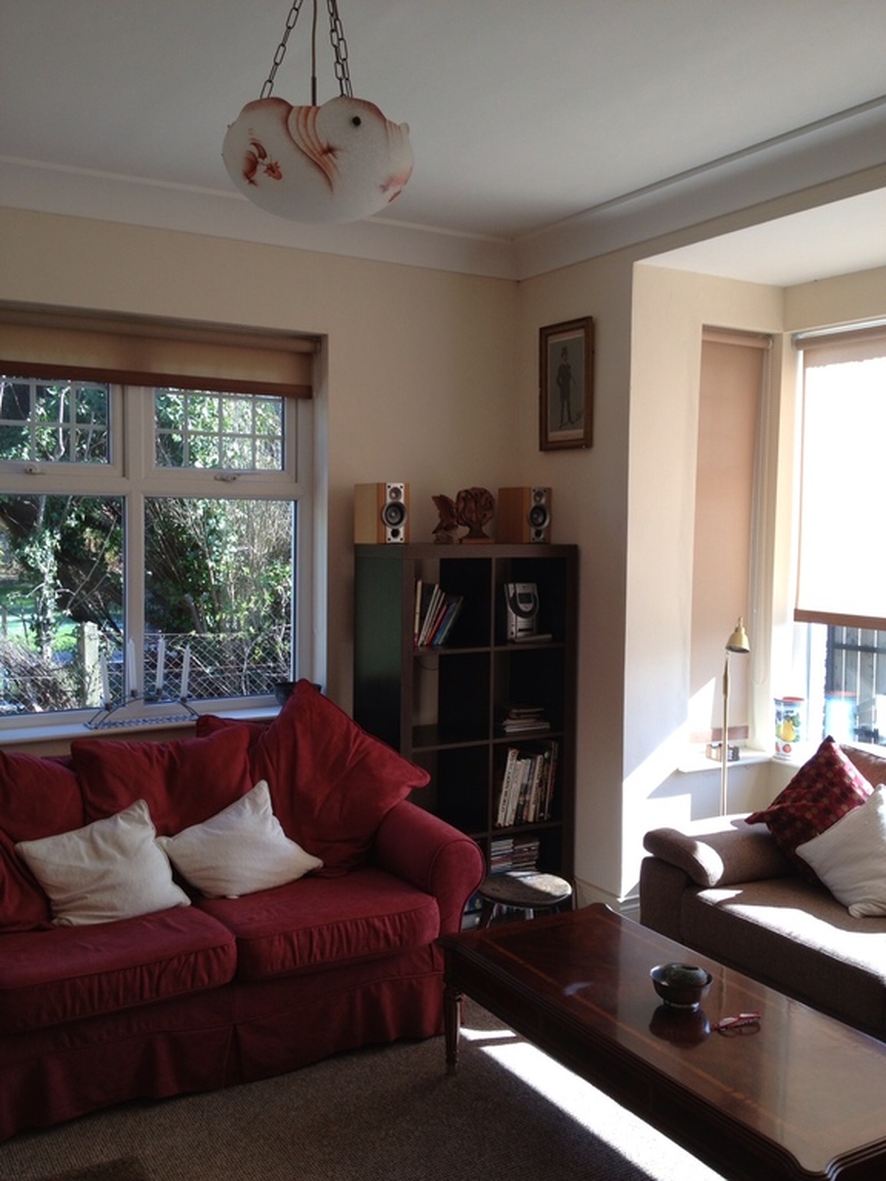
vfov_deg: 52.6
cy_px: 590
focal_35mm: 35
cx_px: 443
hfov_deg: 40.7
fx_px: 1194
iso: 50
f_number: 2.4
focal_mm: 4.28
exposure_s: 1/155
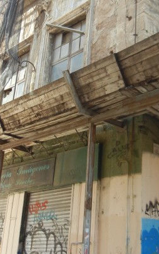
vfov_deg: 33.8
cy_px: 90
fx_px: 416
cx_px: 96
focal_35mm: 60
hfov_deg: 21.6
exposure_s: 1/250
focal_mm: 5.4
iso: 216
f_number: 3.5
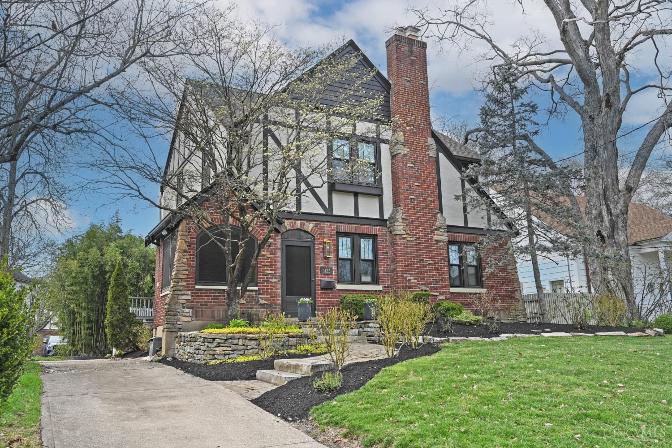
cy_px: 224
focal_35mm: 28
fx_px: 513
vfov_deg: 47.2
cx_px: 336
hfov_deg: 66.4
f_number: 5.6
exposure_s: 1/250
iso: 140
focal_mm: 27.5
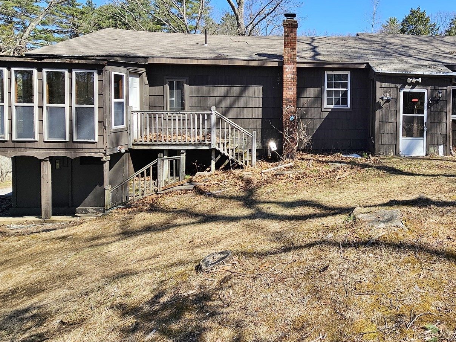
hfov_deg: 72.5
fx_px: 290
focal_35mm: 22
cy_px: 113
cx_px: 326
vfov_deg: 59.6
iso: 50
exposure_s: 1/997
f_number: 2.2
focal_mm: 2.2
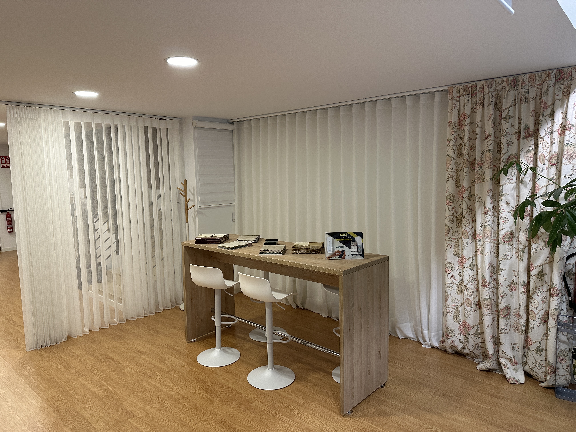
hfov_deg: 71.6
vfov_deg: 56.8
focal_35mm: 24
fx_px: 399
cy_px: 216
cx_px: 288
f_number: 1.78
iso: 200
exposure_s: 1/100
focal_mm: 6.86
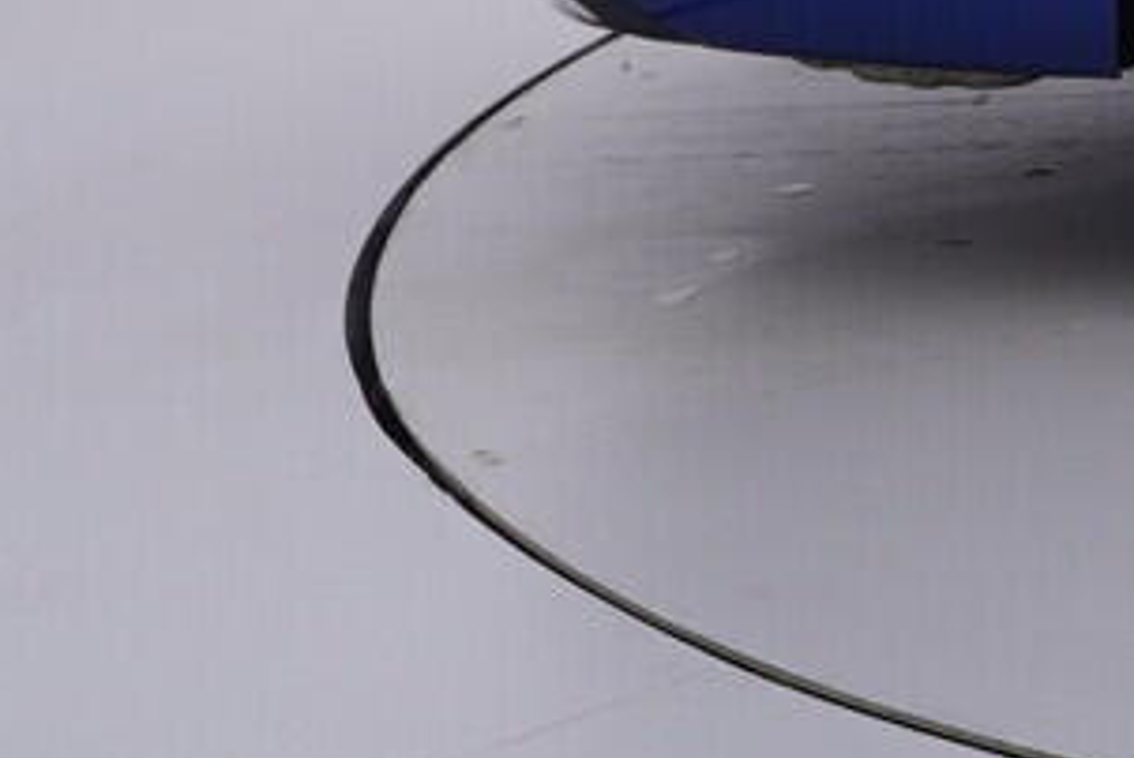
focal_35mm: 107
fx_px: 3386
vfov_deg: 12.3
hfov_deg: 14.7
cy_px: -296
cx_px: 2444
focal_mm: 15
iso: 200
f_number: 5
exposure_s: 1/80
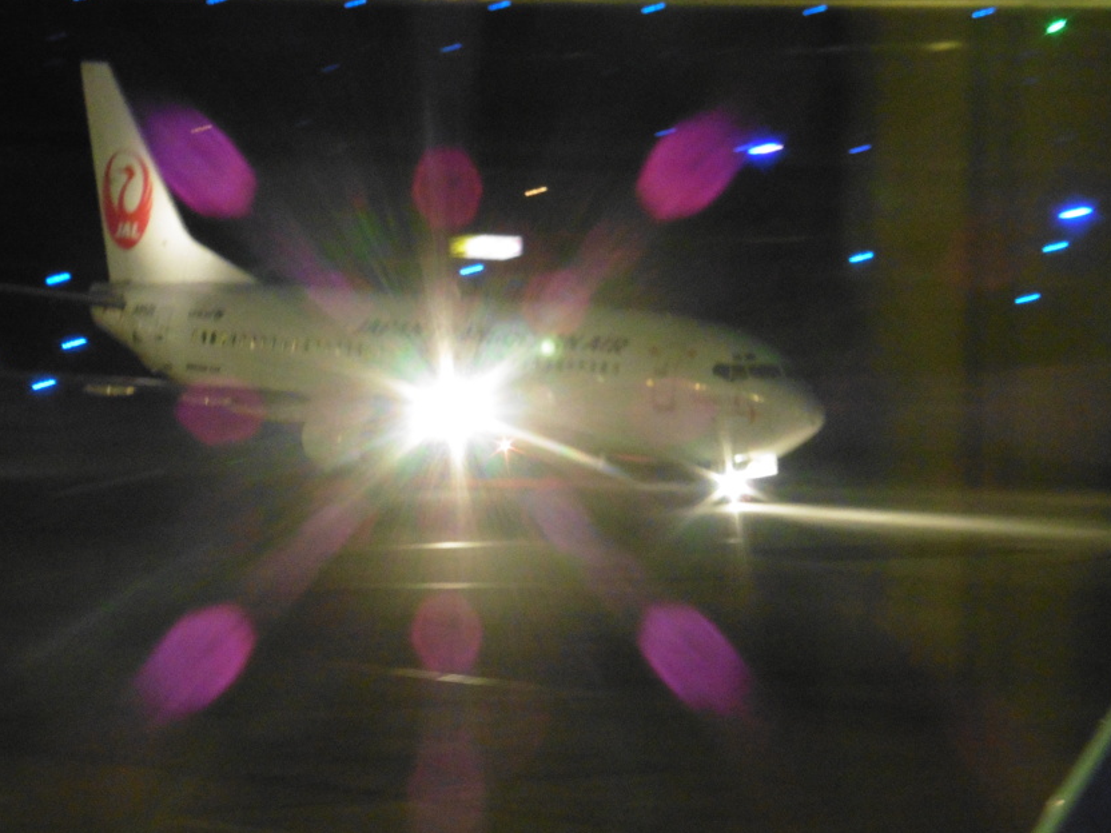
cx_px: 507
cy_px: 358
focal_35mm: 326
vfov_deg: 4.6
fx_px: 10463
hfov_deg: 6.1
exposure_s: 1/4
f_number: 5.8
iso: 1000
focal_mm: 47.3
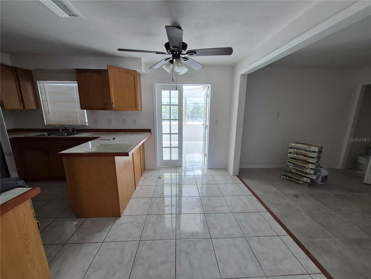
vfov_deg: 89.9
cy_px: 140
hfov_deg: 106.2
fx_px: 139
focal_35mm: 13
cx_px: 186
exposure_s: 1/60
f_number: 2.2
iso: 125
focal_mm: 1.74
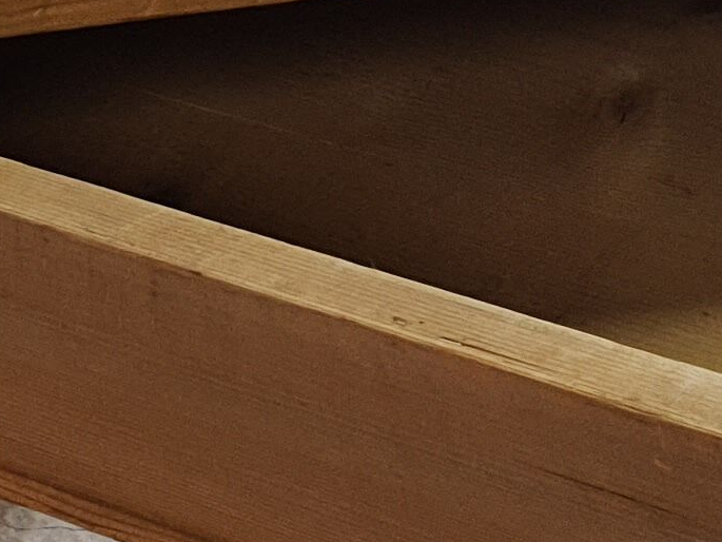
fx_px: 3192
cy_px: 469
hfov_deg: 12.9
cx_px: 292
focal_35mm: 153
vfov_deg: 9.7
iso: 160
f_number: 1.7
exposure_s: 1/100
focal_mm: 4.32
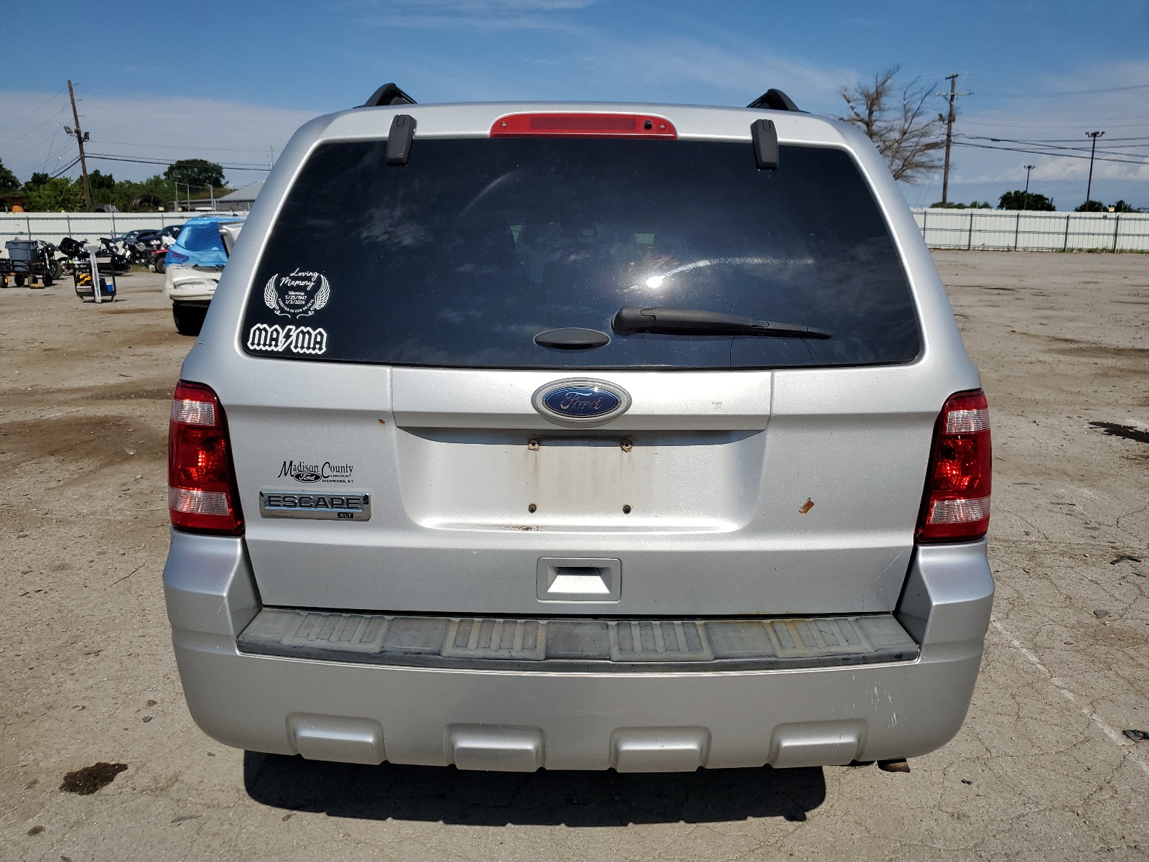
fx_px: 863
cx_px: 574
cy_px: 431
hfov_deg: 67.3
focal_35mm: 26
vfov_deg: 53.1
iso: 50
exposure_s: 1/10000
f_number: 1.5
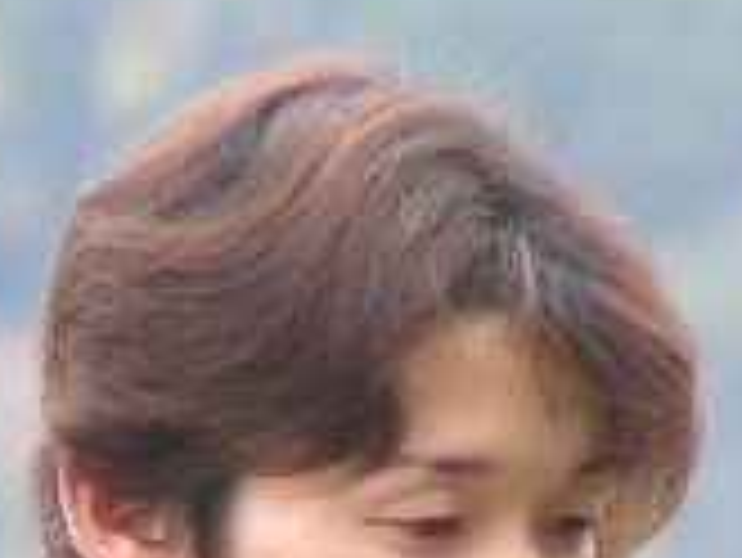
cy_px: 936
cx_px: 292
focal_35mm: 1676
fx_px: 35951
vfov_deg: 0.9
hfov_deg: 1.2
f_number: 4
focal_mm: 72
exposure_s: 1/100
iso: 50
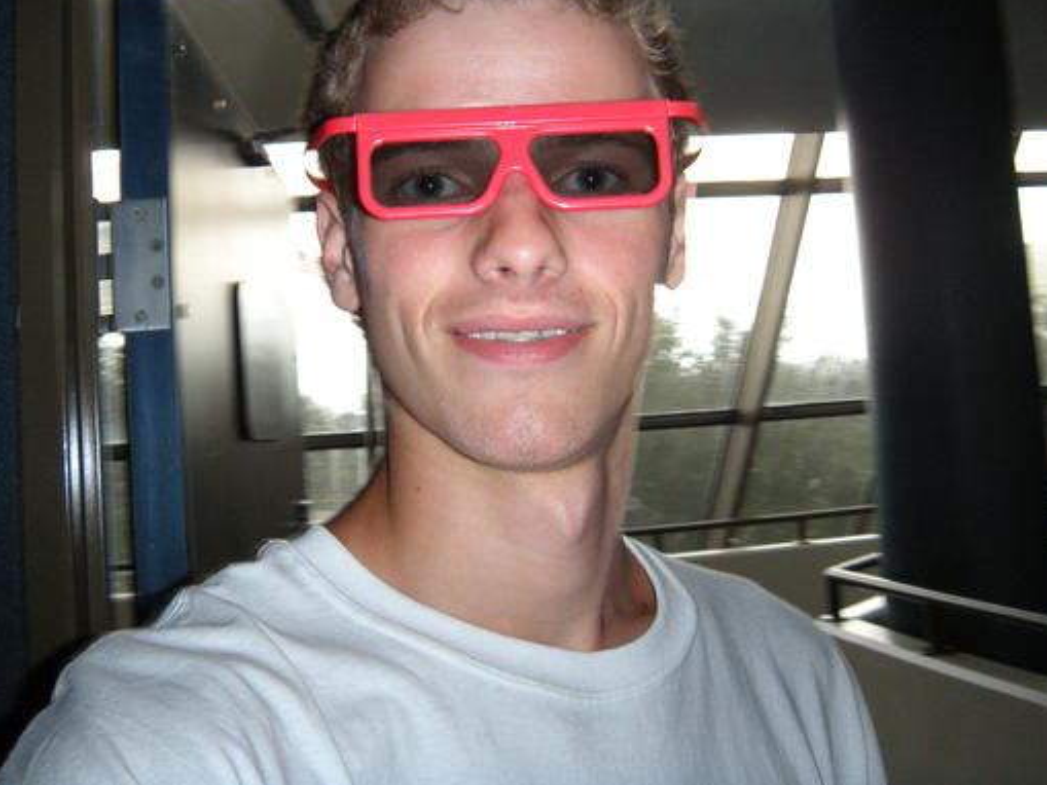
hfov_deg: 42.9
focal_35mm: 44
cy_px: 306
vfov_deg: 32.8
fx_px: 1331
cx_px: 483
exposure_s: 1/60
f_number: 3.8
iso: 200
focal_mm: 5.9
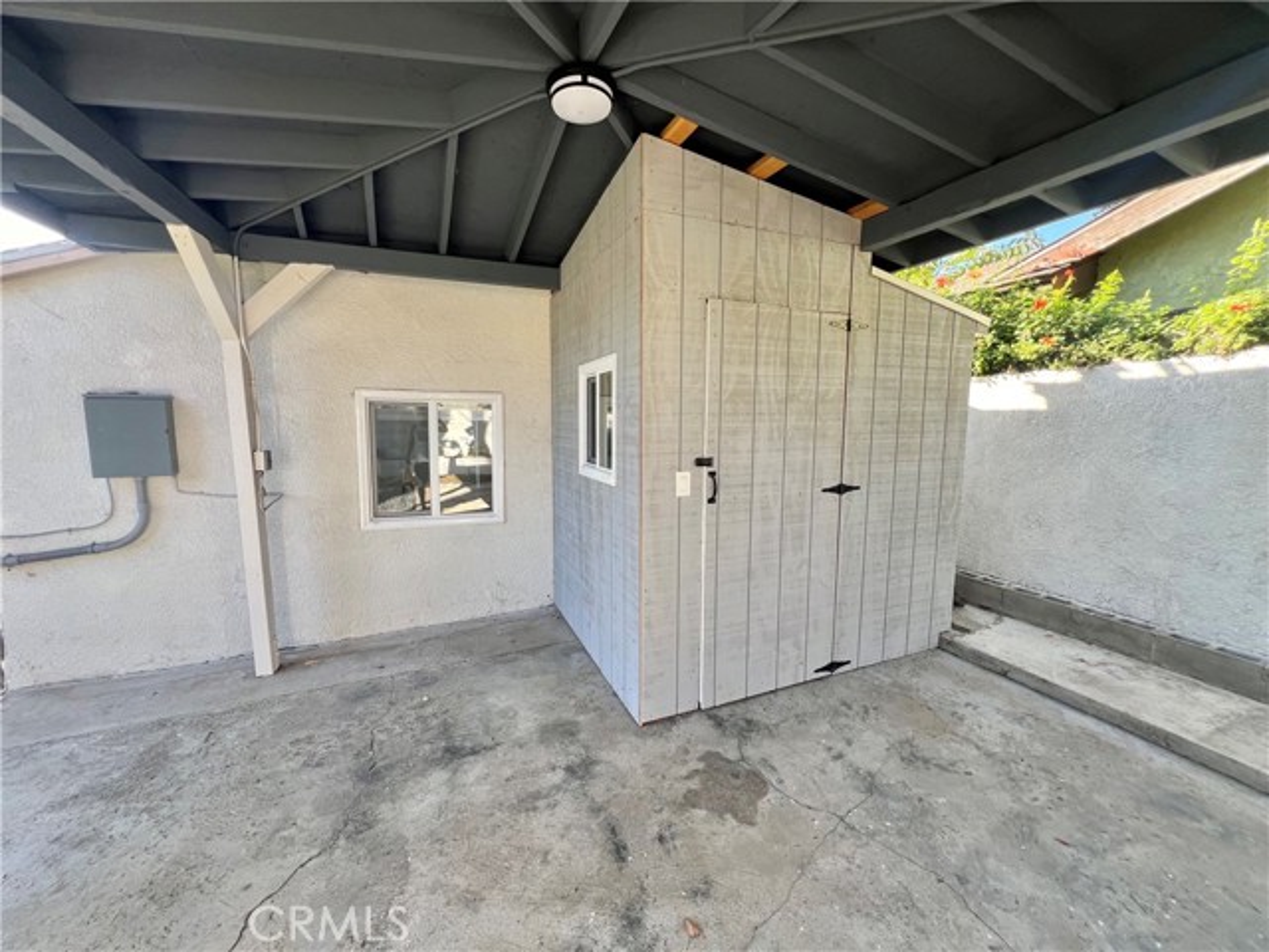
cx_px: 634
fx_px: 477
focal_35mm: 13
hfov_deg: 106.2
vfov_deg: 89.9
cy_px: 476
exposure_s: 1/110
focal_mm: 1.57
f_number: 1.8
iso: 32
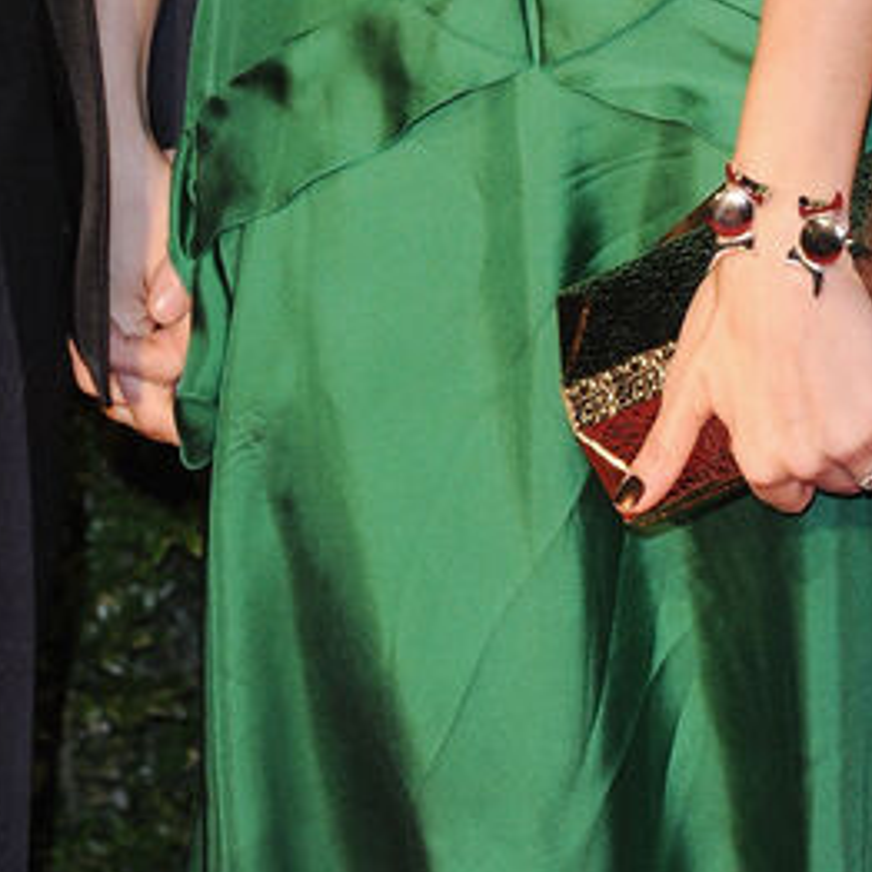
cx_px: 33
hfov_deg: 5.2
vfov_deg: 5.1
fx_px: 9633
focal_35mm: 338
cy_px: -566
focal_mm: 105
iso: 1000
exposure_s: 1/200
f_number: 6.3
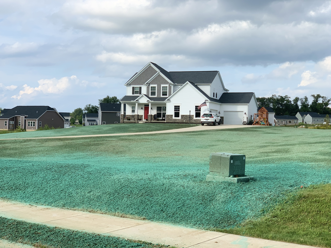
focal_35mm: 52
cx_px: 166
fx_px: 497
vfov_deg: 28.0
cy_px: 124
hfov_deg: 36.8
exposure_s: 1/922
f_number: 2.4
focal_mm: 6
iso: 16
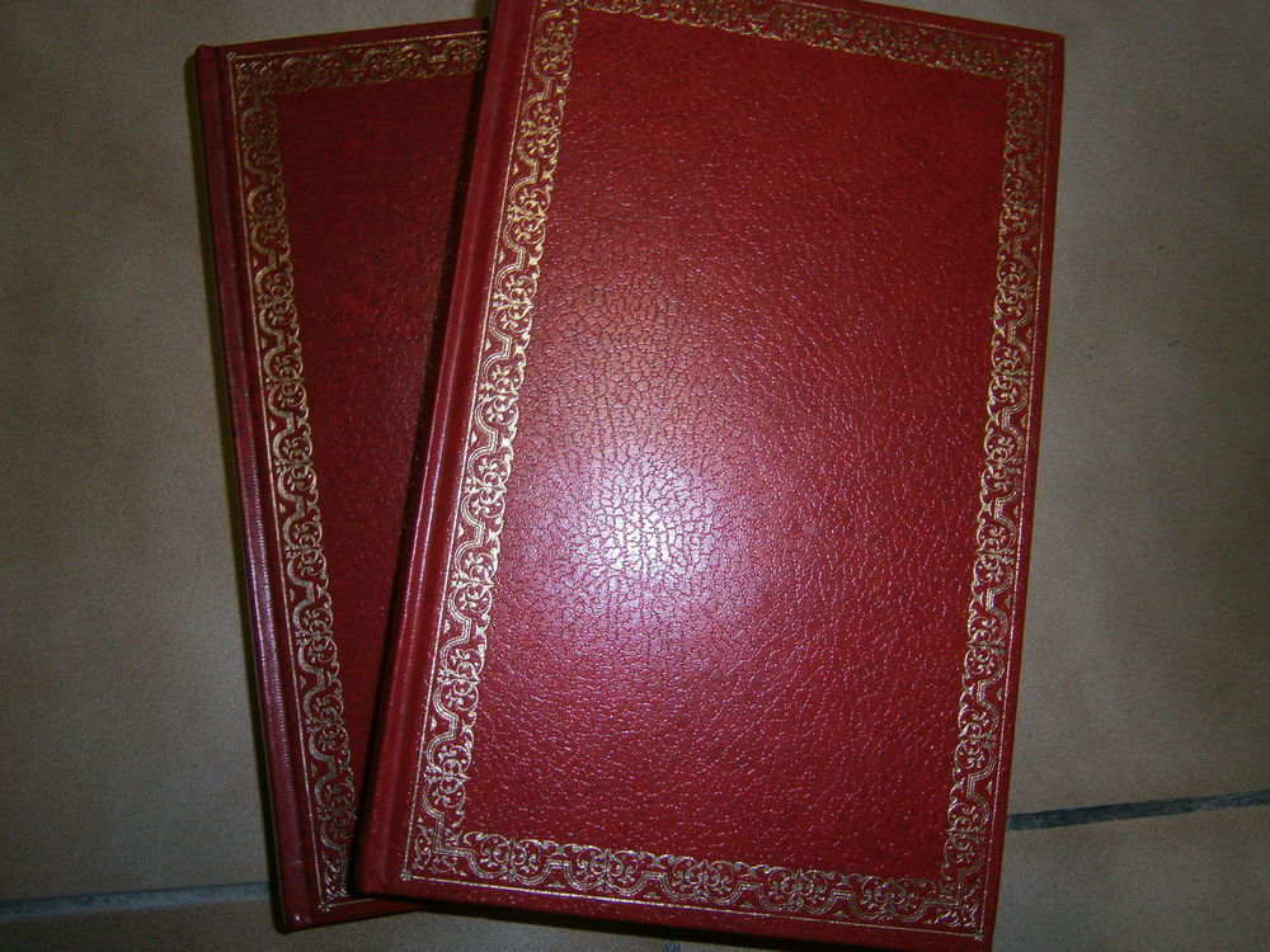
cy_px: 476
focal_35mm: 26
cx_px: 635
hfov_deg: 67.3
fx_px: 954
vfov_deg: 53.1
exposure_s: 1/30
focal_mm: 4.7
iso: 125
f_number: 2.8
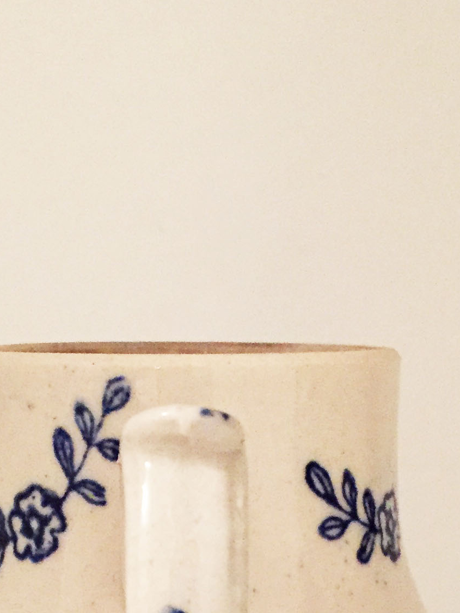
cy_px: 552
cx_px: 216
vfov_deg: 22.7
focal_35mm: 84
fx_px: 1489
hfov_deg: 17.6
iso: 250
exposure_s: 1/25
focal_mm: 4.15
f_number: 2.2
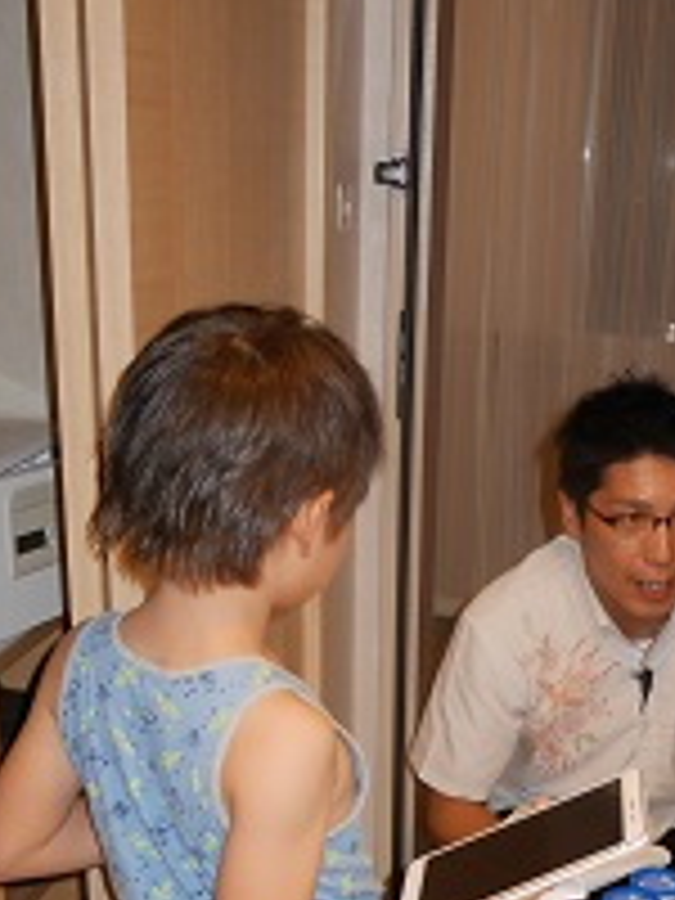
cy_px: 783
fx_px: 1456
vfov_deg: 32.9
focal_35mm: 56
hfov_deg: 24.2
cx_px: 760
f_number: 3.5
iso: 800
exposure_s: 1/50
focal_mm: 12
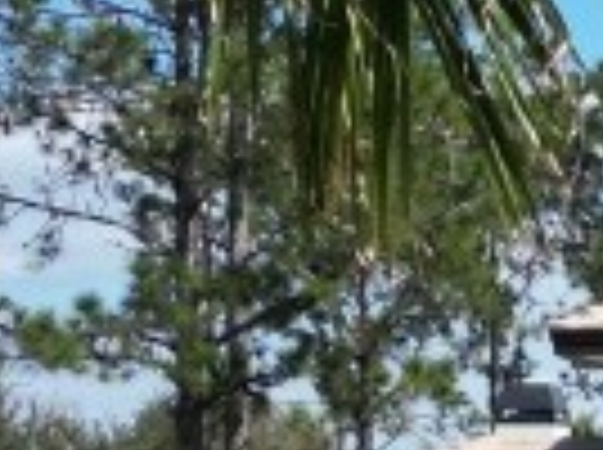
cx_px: 990
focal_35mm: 184
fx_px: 3199
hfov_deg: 10.3
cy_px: 693
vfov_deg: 7.9
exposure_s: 1/4000
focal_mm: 6.72
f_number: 1.7
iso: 130
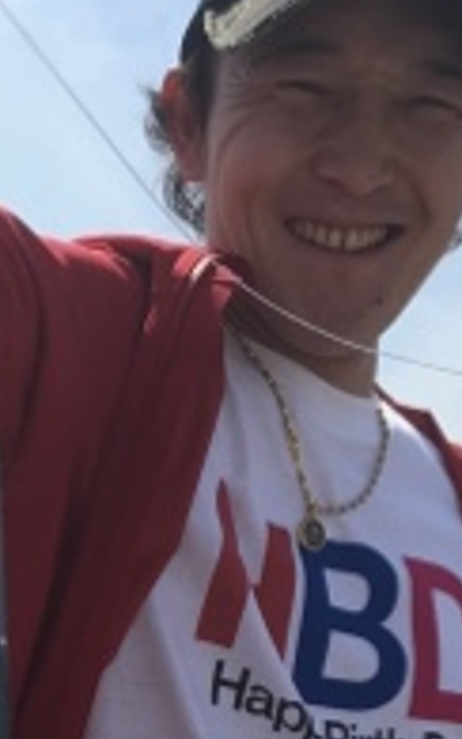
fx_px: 1590
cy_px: 769
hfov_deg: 16.2
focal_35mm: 79
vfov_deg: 24.7
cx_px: -9
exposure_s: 1/2564
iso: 25
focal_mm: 4.15
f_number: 2.2
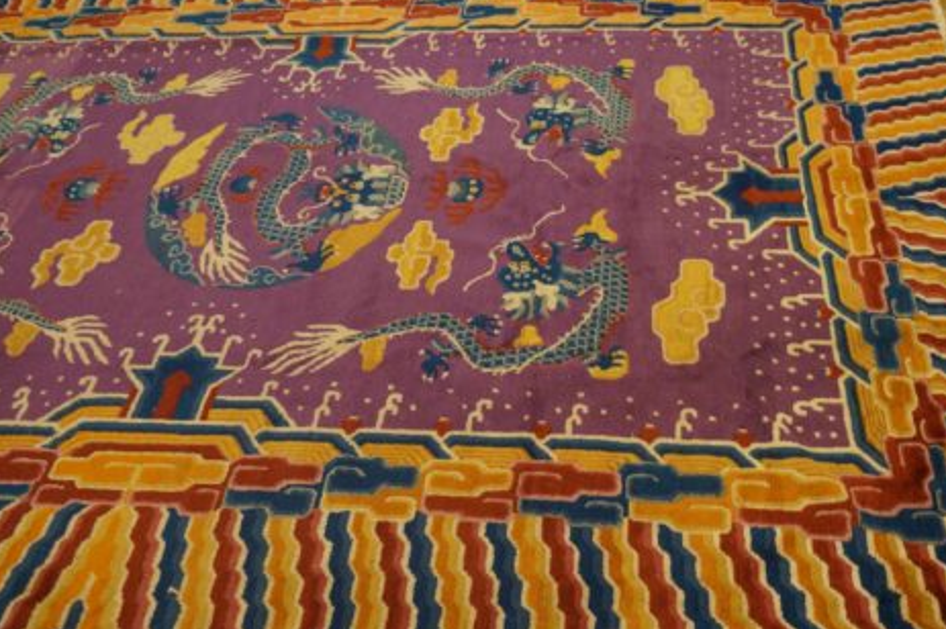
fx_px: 919
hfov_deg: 53.7
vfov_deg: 37.8
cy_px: 328
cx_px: 609
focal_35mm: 35
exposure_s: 1/60
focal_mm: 18
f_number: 4
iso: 640
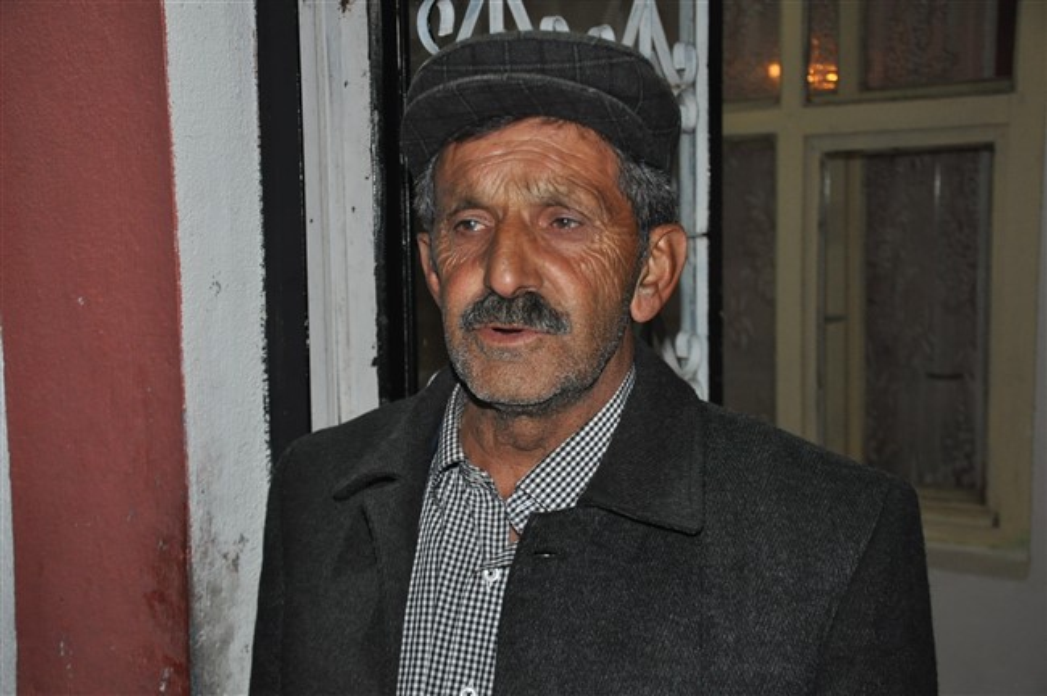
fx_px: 1482
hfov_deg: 38.9
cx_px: 524
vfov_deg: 26.4
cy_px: 348
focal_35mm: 51
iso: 1000
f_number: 4.2
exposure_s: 1/60
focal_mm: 34
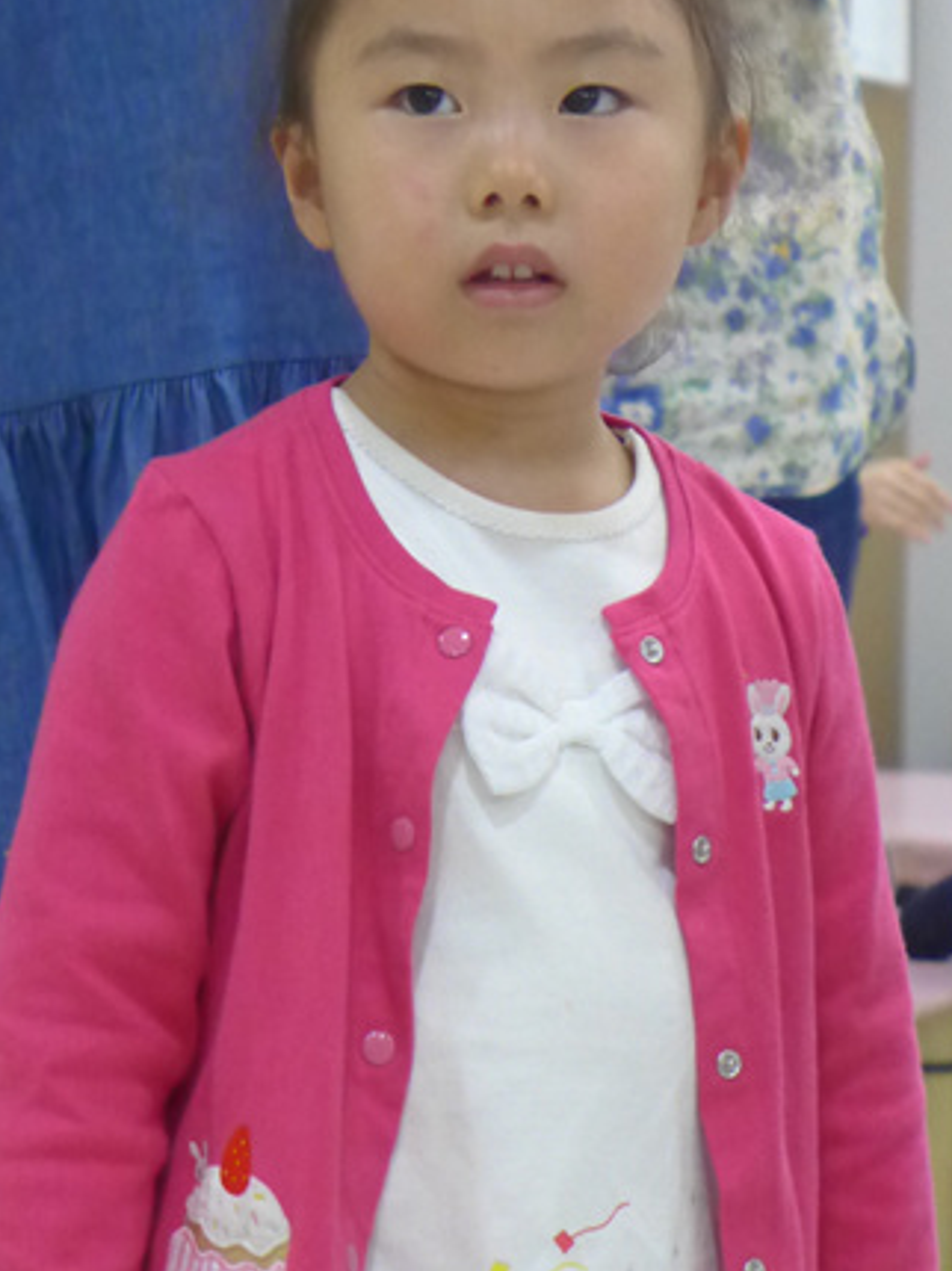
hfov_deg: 11.1
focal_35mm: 134
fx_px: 4919
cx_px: 494
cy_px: 378
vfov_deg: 14.7
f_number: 2.3
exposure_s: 1/400
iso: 1600
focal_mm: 17.7
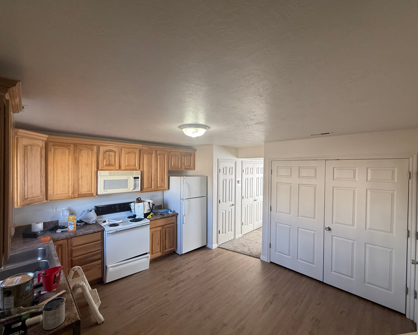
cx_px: 201
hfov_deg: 96.8
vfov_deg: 84.0
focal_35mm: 15
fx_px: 186
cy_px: 171
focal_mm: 2.22
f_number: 2.2
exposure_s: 1/120
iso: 125
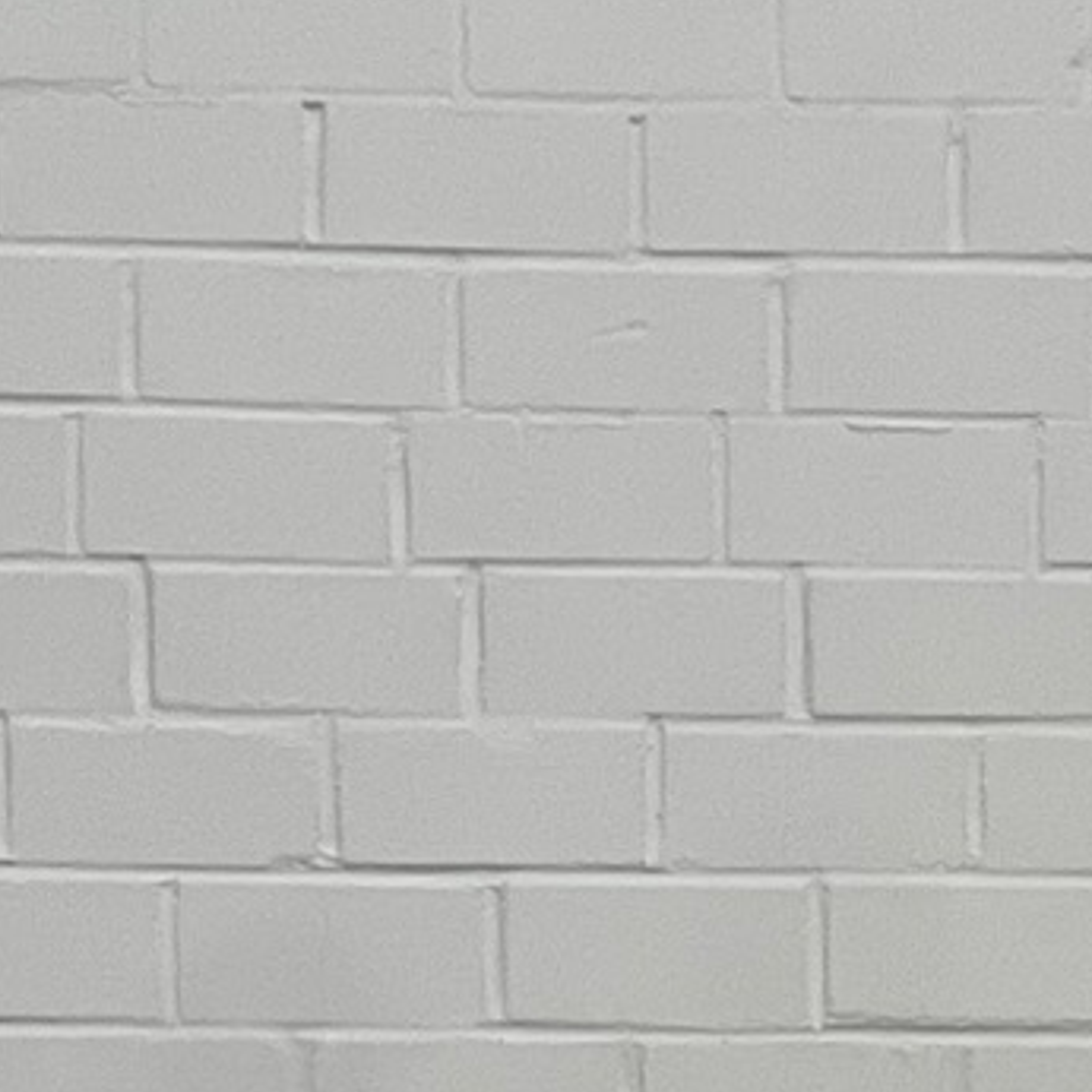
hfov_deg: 4.3
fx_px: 14419
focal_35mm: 404
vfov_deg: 4.3
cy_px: 2007
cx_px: 2532
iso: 200
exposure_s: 1/33
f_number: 2.8
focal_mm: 9
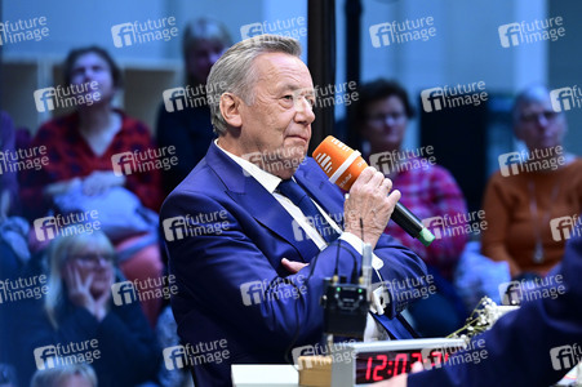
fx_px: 2827
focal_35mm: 175
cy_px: 194
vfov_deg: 7.8
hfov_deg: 11.8
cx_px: 291
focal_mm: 175
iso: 3200
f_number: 4.5
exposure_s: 1/250
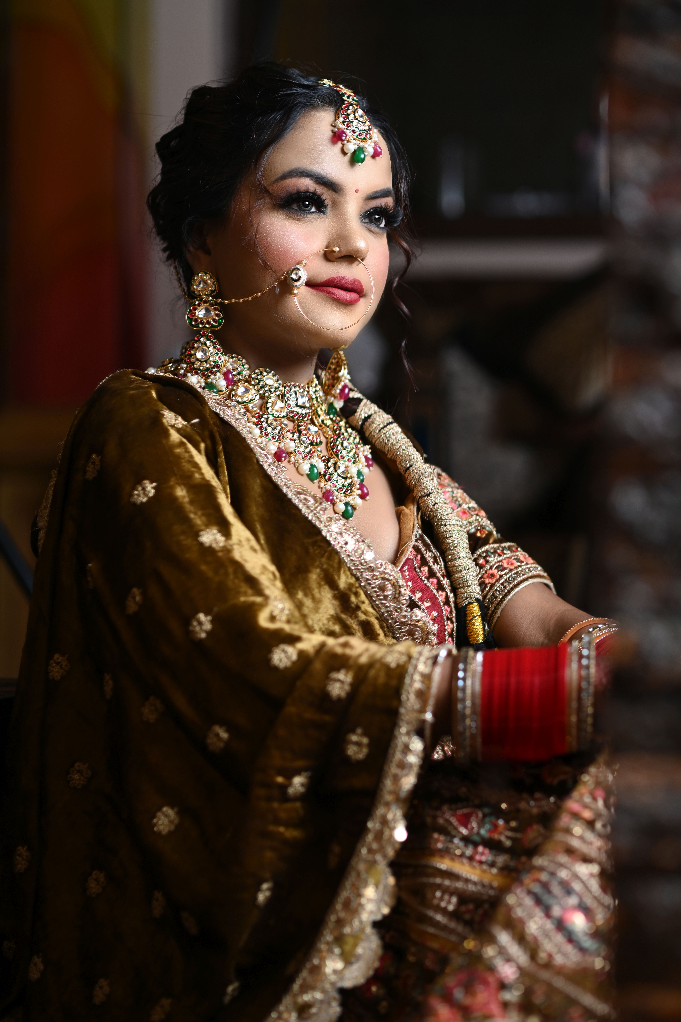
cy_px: 511
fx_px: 2412
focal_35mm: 85
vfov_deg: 23.9
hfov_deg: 16.1
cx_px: 340
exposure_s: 1/160
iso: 250
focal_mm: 85
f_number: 2.5
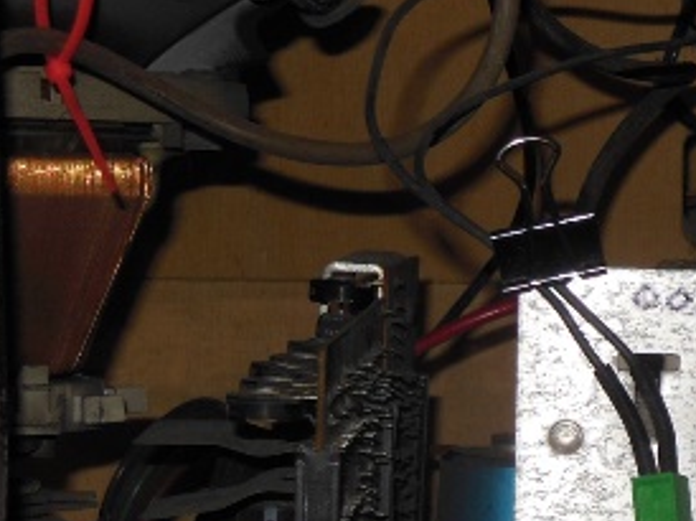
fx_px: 2170
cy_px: 417
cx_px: 470
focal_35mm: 108
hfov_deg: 18.2
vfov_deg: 13.6
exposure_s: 1/60
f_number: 4.3
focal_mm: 11.7
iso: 125
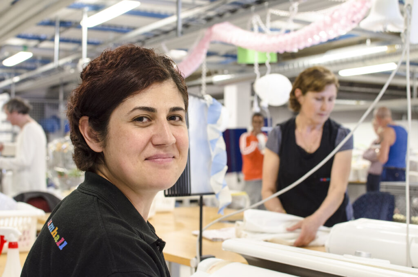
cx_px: 209
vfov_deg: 25.6
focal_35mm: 52
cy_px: 138
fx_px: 608
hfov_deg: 37.9
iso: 800
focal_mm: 35
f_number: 4
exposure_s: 1/60
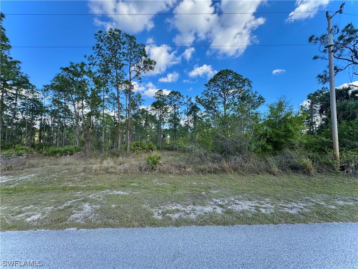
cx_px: 179
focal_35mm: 14
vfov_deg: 85.7
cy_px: 134
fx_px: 145
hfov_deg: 102.1
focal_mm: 2.22
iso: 40
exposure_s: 1/525
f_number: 2.2
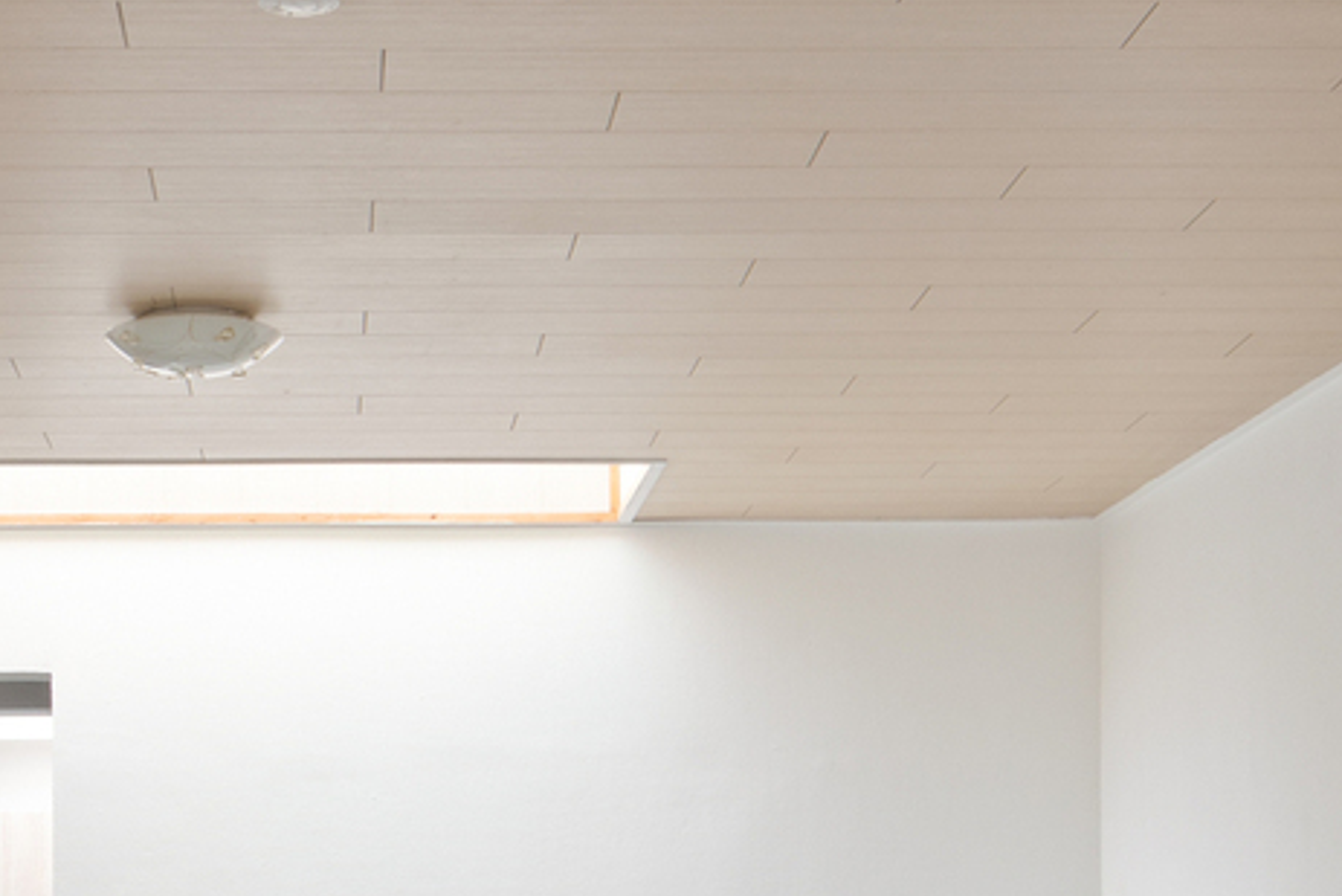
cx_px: 362
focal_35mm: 83
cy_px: 1237
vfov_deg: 15.5
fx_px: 3095
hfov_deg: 24.2
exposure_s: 2.5
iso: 250
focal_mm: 16
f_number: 11
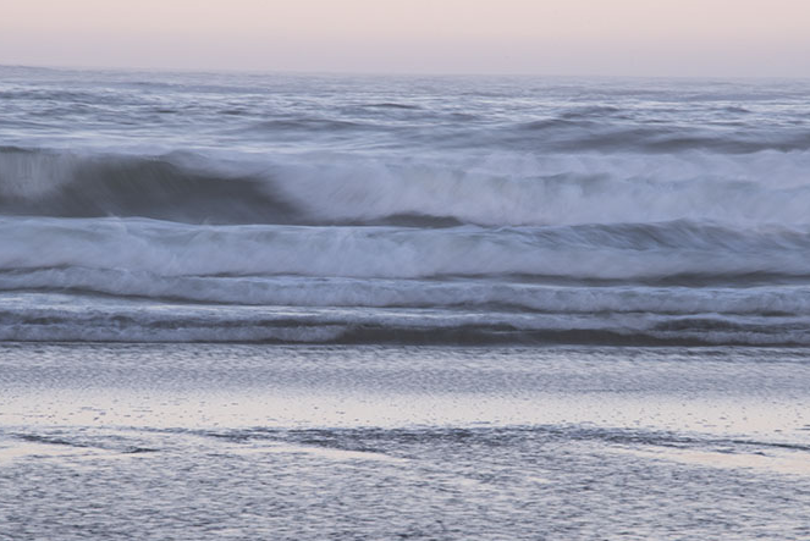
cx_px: 434
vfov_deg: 3.0
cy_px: 318
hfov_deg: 4.4
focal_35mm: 463
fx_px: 10424
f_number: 22
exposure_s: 1/3
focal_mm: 300
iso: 100
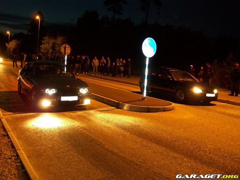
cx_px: 120
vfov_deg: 39.7
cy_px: 90
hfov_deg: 51.4
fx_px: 250
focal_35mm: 36
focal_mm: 6
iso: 160
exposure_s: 1/2
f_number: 2.7
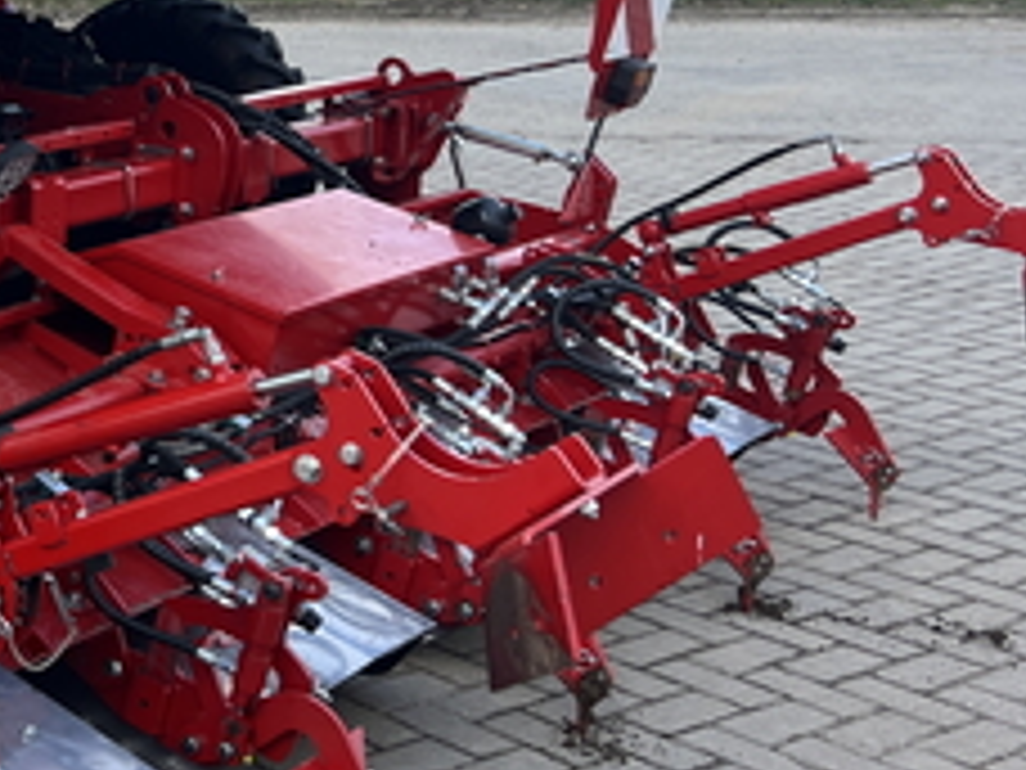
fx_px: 2164
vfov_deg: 19.8
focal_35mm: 73
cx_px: -202
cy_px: 104
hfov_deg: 24.2
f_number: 1.5
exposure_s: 1/1295
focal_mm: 5.7
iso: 50
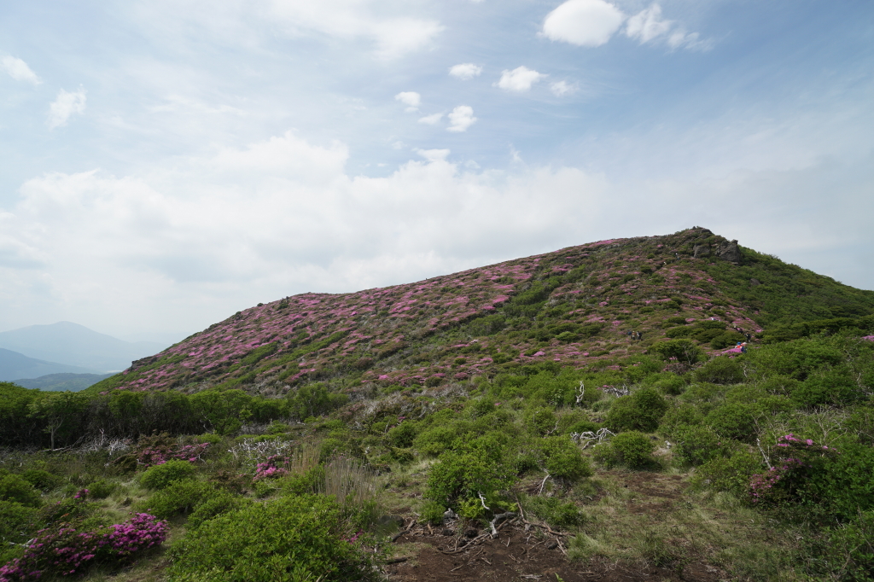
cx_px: 437
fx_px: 364
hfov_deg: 100.4
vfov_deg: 77.3
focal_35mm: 15
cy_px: 291
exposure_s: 1/250
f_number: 8
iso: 100
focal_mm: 10
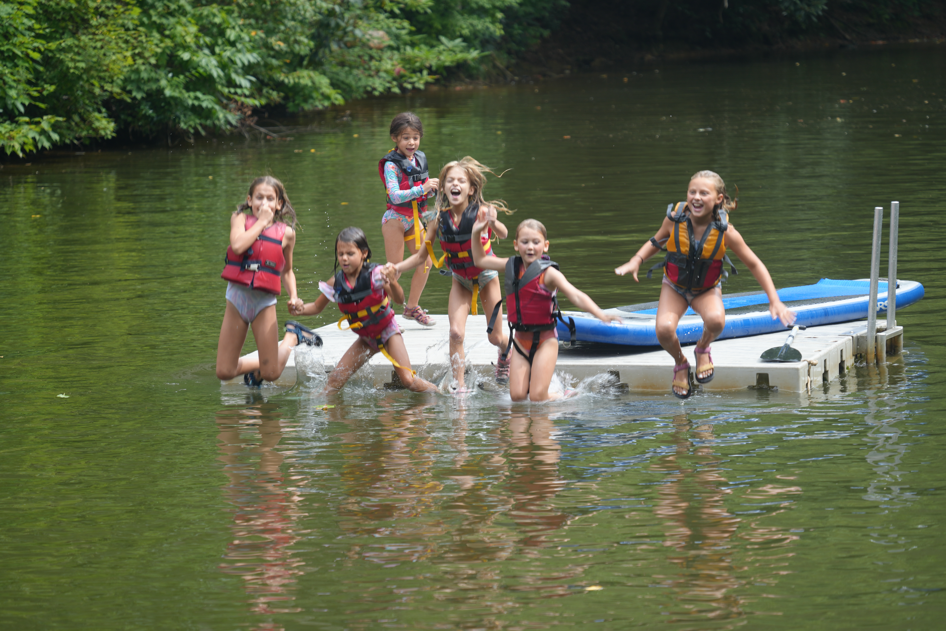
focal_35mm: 185
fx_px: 4861
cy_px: 316
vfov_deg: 7.4
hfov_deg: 11.1
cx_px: 473
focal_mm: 185
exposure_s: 1/200
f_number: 5.6
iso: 200
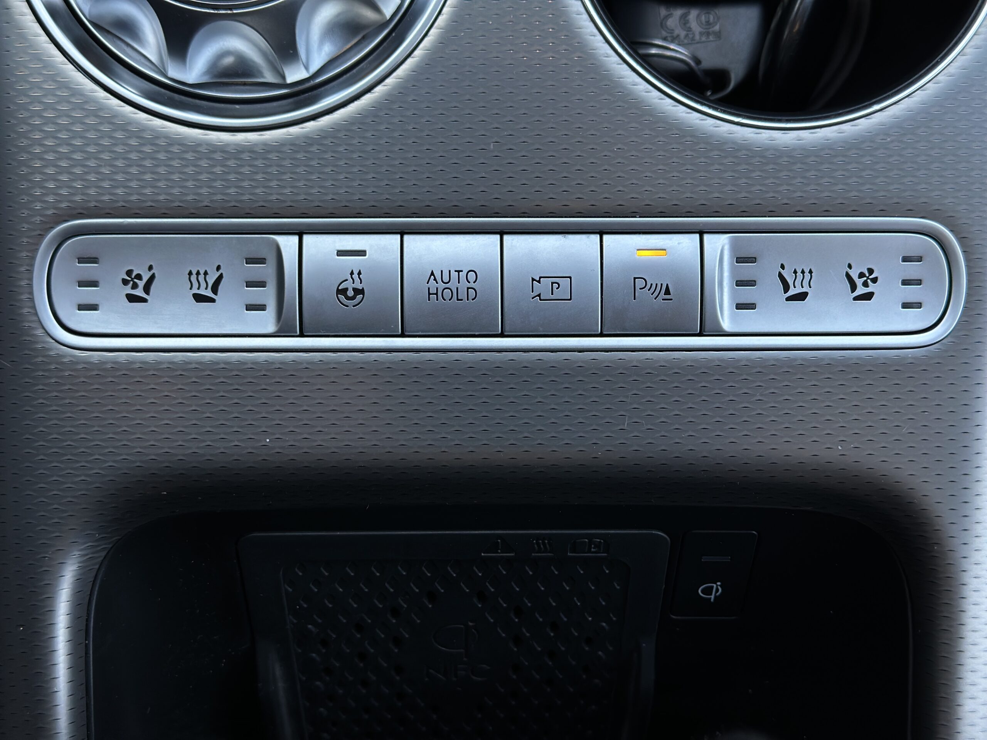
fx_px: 1369
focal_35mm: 48
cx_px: 494
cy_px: 370
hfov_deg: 39.7
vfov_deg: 30.3
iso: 80
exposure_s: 1/203
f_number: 1.78
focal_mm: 6.86
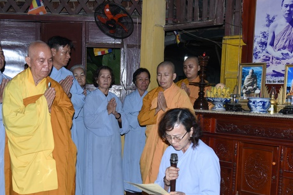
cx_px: 141
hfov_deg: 41.1
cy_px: 129
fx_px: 391
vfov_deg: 27.9
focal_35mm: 48
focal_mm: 34
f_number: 4.5
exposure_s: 1/80
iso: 500
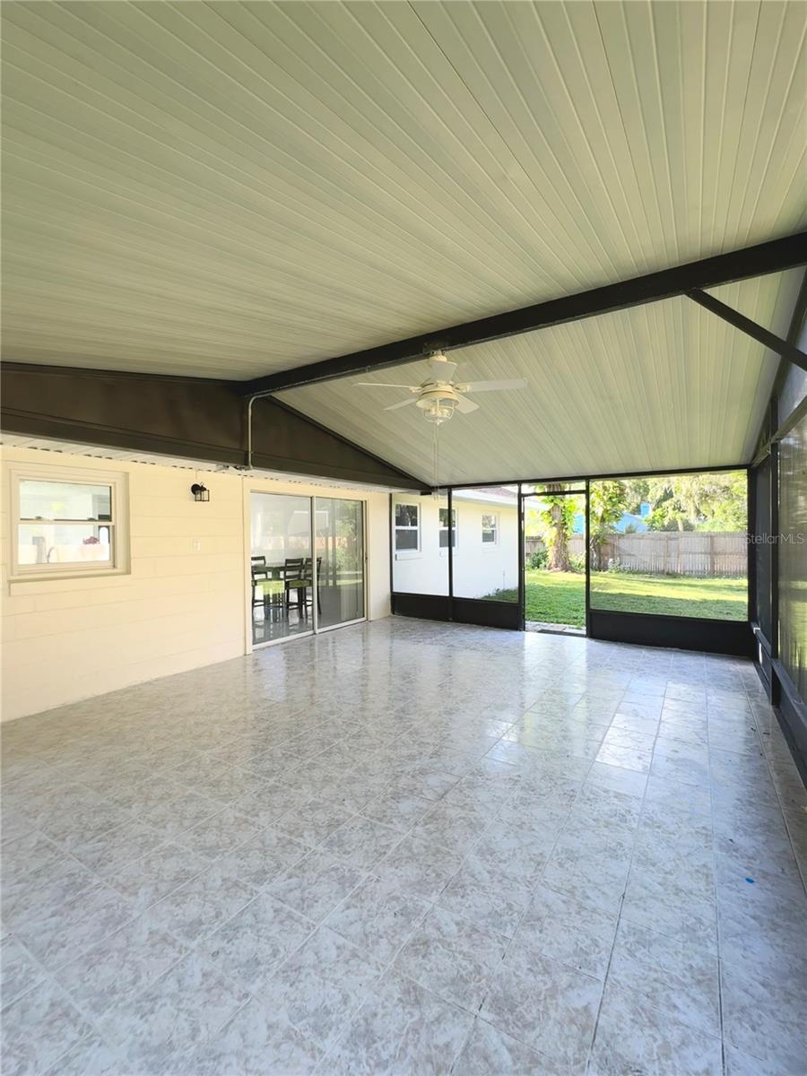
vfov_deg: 102.1
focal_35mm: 14
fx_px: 435
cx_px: 404
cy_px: 538
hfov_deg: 85.7
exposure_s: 1/99
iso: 50
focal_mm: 2.22
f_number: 2.2
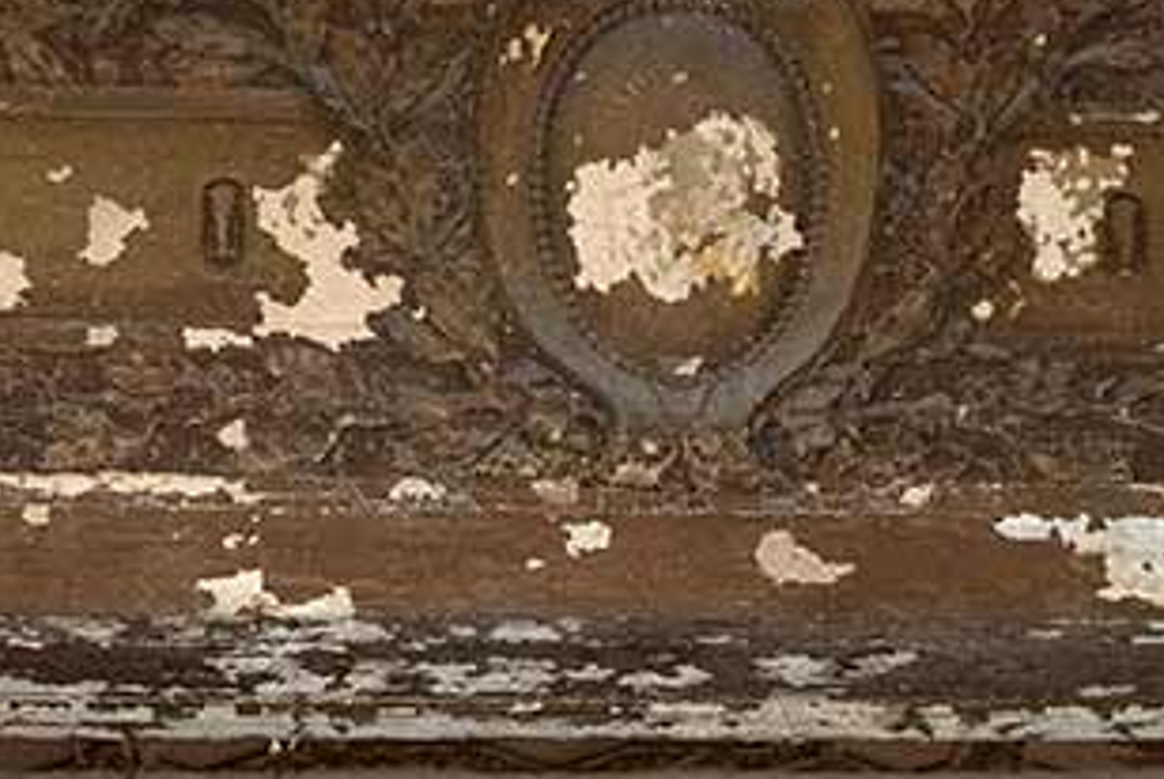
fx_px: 2848
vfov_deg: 15.5
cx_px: 671
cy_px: 225
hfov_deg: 23.1
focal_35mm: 88
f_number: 5
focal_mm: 35
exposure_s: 1/80
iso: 1250
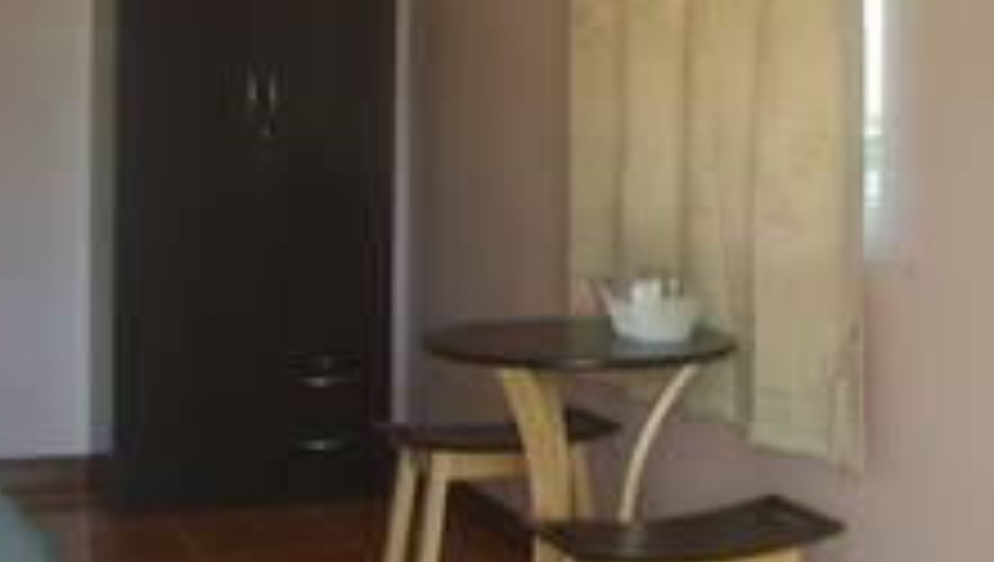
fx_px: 1636
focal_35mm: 62
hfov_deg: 33.5
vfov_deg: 19.3
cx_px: 666
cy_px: 130
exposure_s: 1/60
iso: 50
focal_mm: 7.4
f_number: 2.8
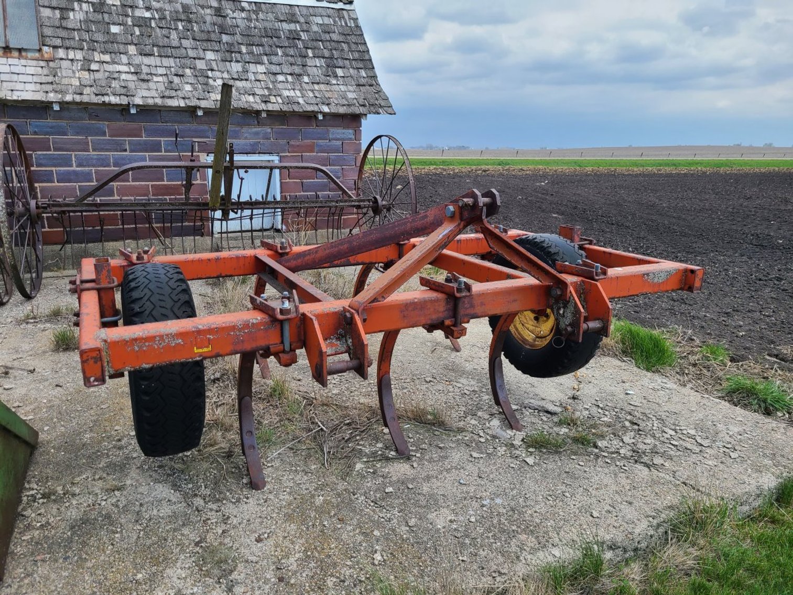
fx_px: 596
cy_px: 298
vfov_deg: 53.1
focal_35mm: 26
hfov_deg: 67.3
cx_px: 396
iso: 40
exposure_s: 1/1214
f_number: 1.8
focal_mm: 5.4
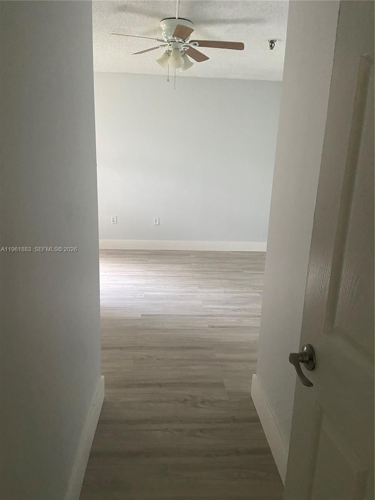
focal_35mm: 26
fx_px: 376
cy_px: 250
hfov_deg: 53.1
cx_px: 188
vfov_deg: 67.3
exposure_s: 1/40
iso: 400
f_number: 1.8
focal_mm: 4.25
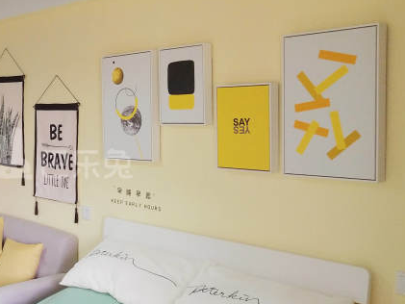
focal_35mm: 57
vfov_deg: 25.7
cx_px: 56
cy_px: 154
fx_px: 667
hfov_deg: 32.4
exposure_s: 1/50
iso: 462
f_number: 1.8
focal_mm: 3.95
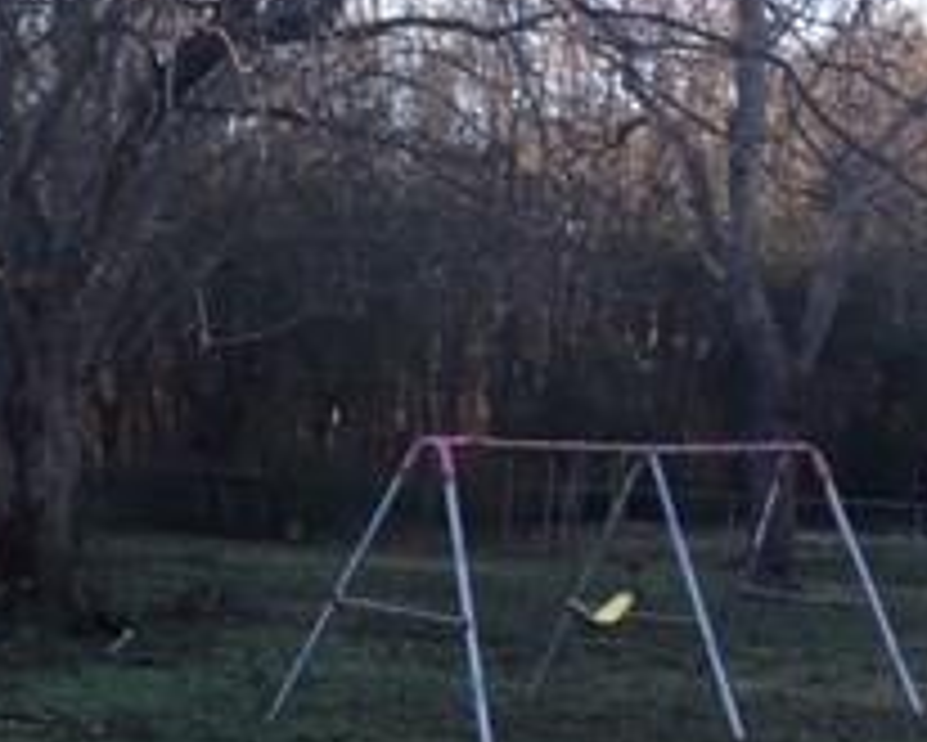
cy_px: 432
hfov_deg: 21.0
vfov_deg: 17.5
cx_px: 9
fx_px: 2415
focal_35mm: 88
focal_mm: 4.15
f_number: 2.2
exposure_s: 1/126
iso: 25
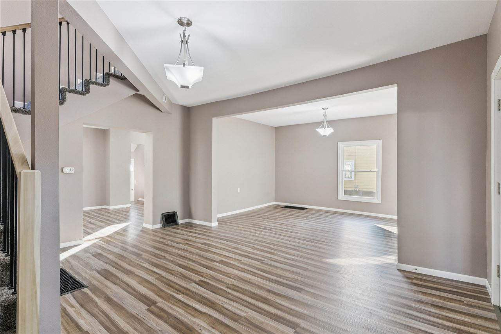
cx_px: 250
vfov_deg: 70.5
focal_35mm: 17
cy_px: 167
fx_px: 237
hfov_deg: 93.3
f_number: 9
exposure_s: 1/25
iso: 800
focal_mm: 17
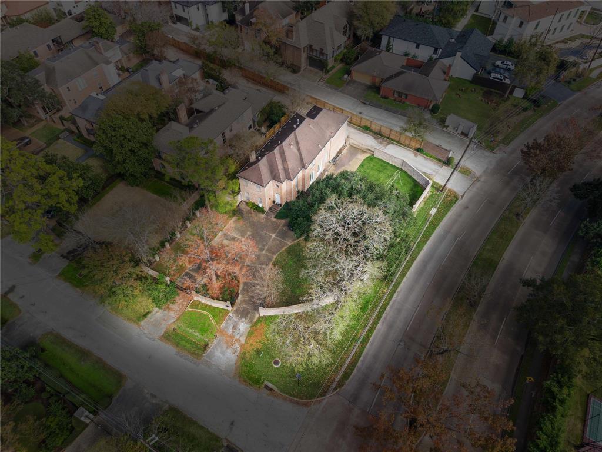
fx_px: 417
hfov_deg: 71.6
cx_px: 301
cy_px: 226
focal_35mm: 24
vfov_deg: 56.8
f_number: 1.8
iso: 130
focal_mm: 8.67
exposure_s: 1/500
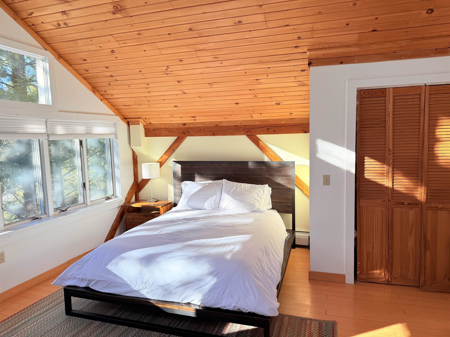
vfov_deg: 56.8
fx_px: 312
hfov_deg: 71.6
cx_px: 225
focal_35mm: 24
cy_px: 168
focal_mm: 6.76
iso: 100
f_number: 1.78
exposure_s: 1/279
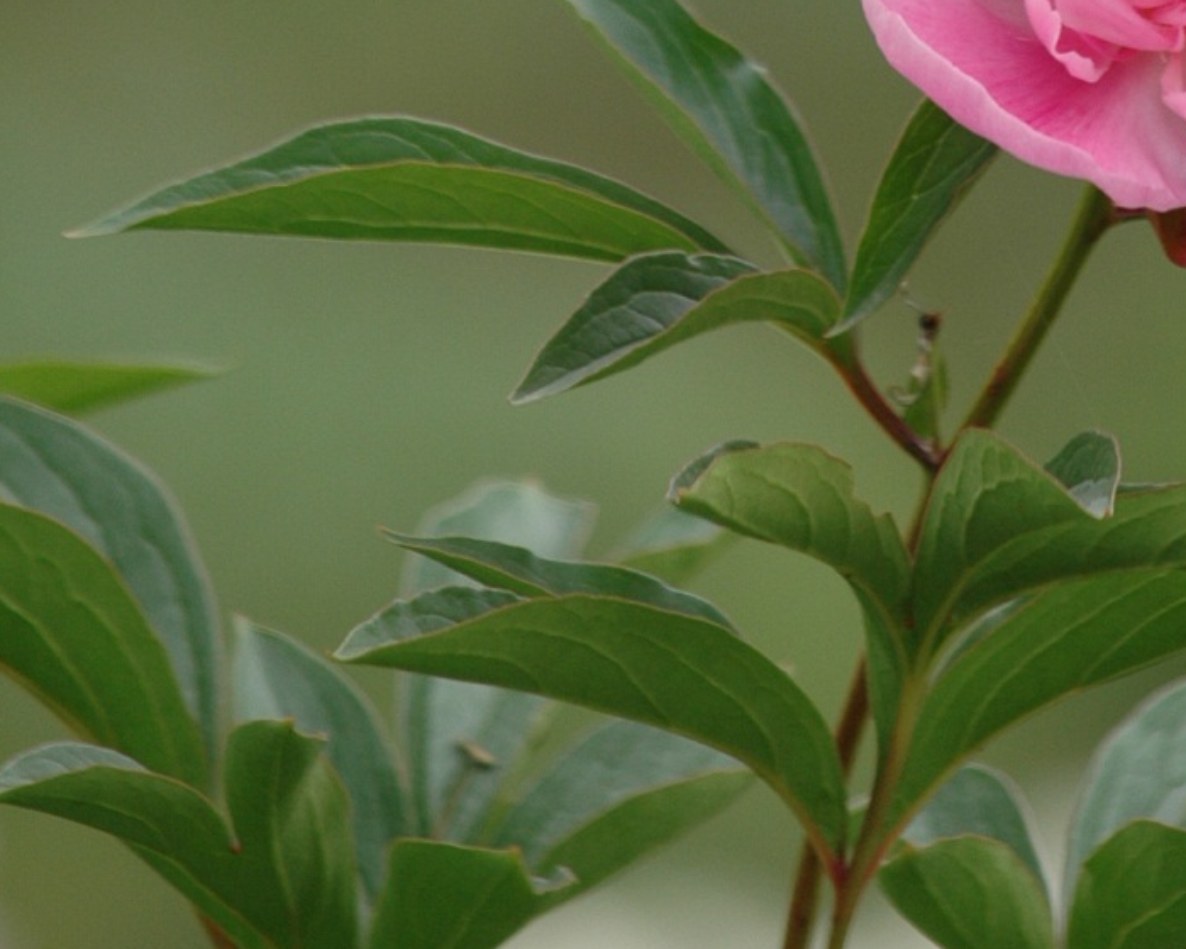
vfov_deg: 2.0
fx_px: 26642
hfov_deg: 2.5
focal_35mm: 759
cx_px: 880
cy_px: -175
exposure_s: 1/640
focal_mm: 210
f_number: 5.3
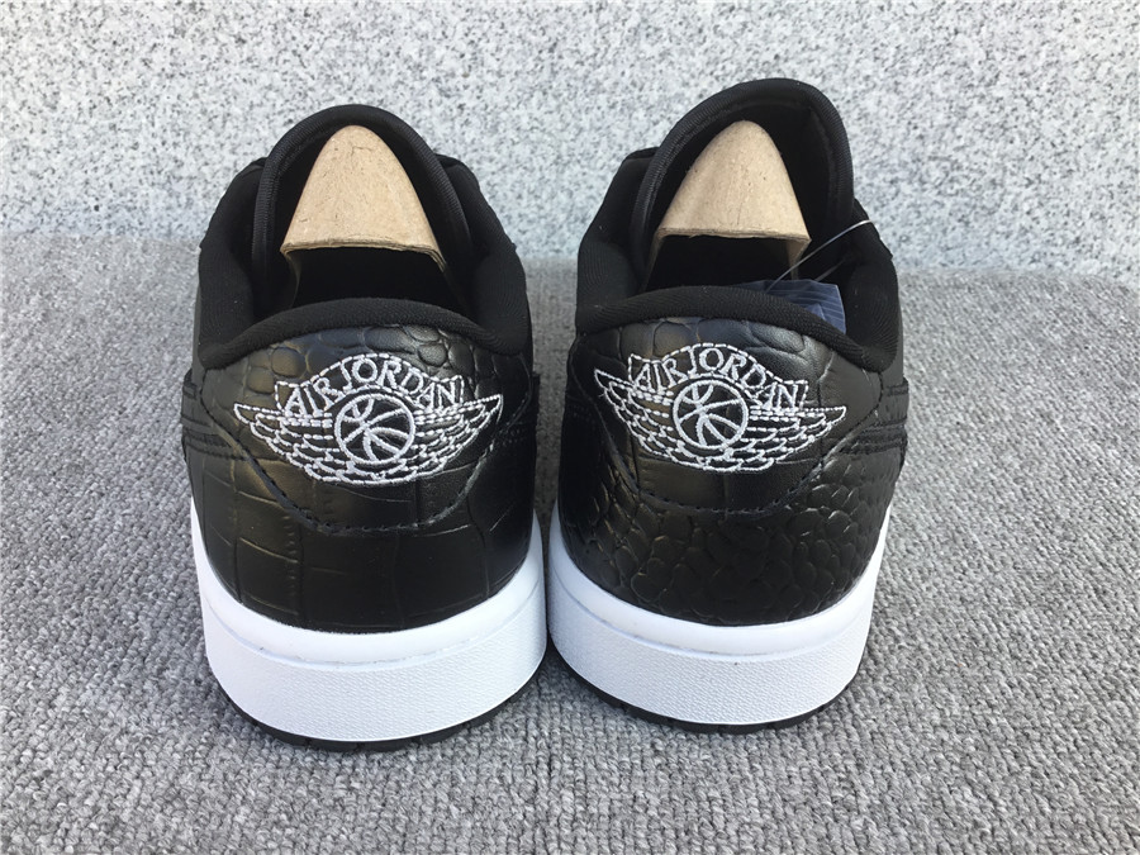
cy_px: 428
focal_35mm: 31
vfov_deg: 45.4
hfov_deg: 58.4
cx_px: 570
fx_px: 1021
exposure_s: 1/105
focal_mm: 3.3
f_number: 2.4
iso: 25
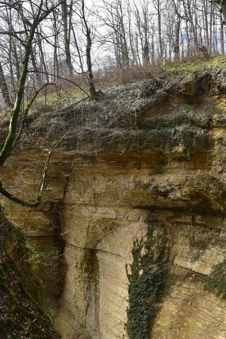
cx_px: 141
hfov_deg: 19.4
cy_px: 228
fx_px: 659
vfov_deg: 28.6
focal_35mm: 70
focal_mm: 50
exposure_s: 1/125
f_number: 6.3
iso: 160
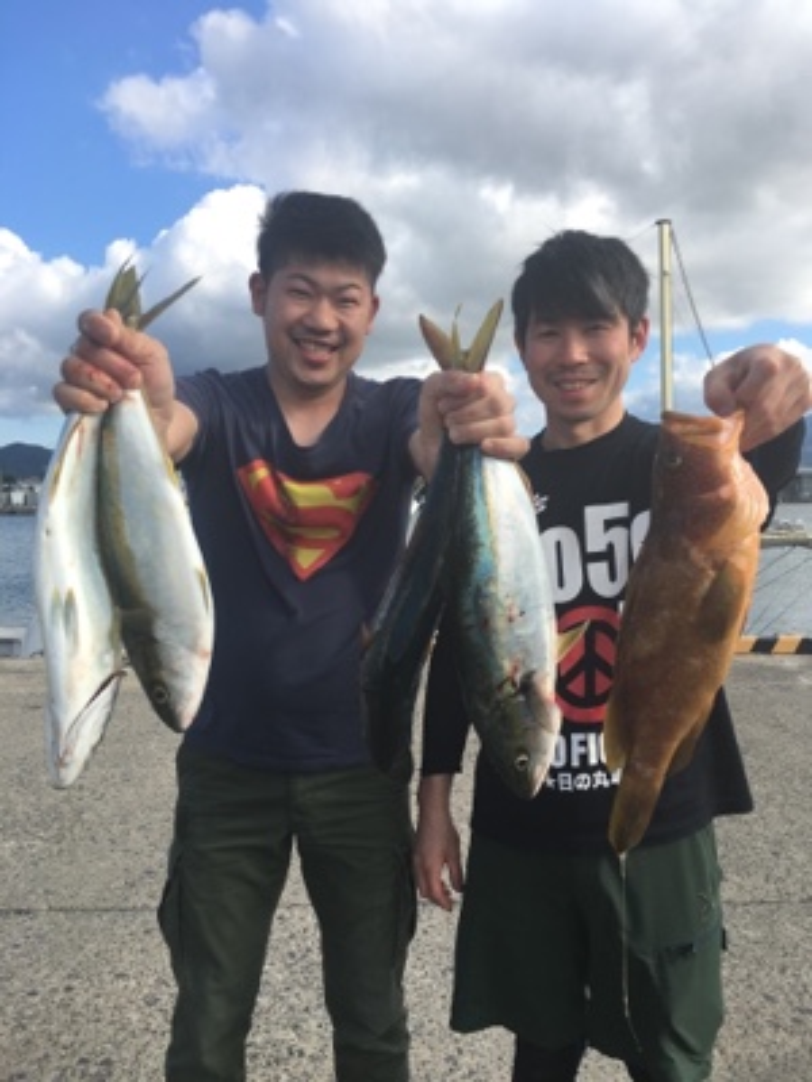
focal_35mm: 29
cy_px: 541
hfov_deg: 48.2
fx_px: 907
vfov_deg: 61.7
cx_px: 406
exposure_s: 1/855
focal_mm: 4.15
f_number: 2.2
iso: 25
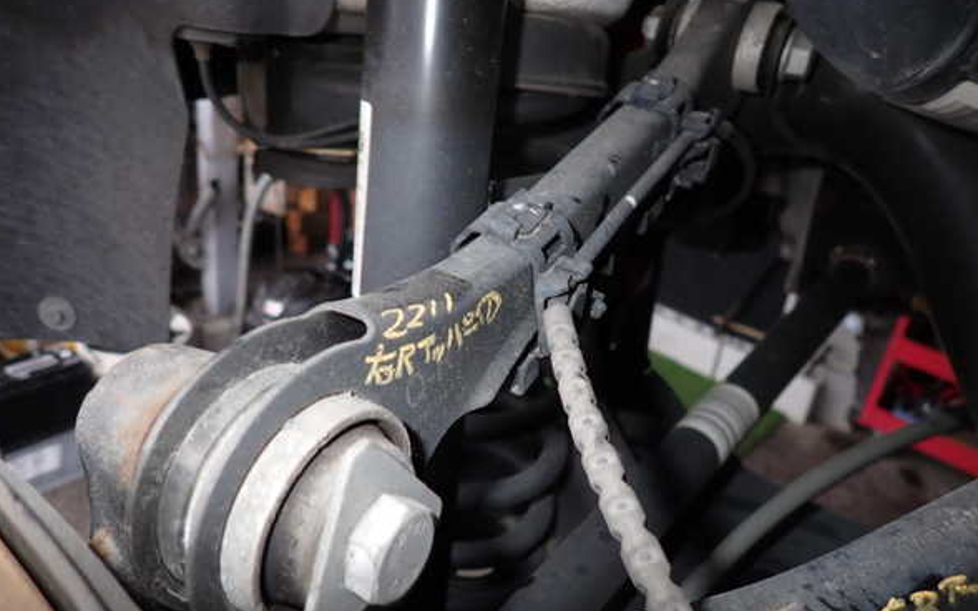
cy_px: 286
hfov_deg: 68.4
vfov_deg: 46.0
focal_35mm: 27
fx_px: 720
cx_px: 482
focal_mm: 4.5
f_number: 5.6
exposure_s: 1/30
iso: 160
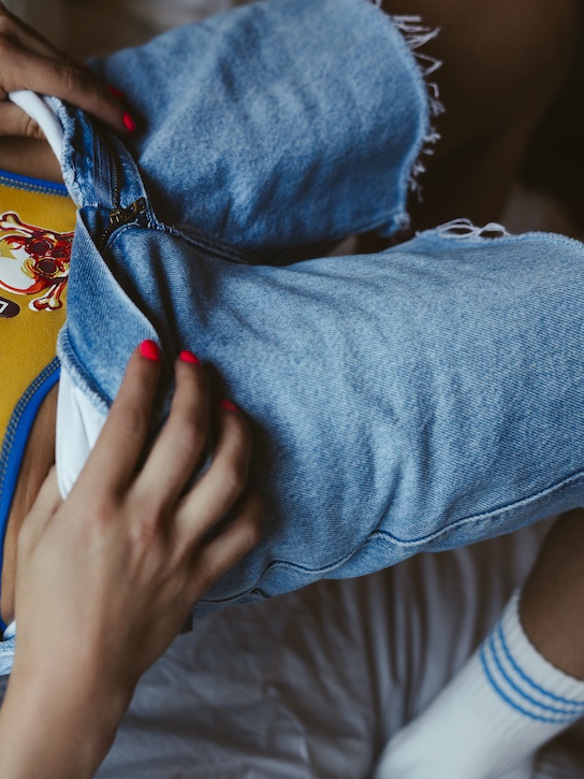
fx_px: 1597
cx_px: 136
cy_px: 388
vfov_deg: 27.4
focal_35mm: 71
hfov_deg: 20.5
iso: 500
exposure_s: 1/250
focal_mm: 48.7
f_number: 3.2
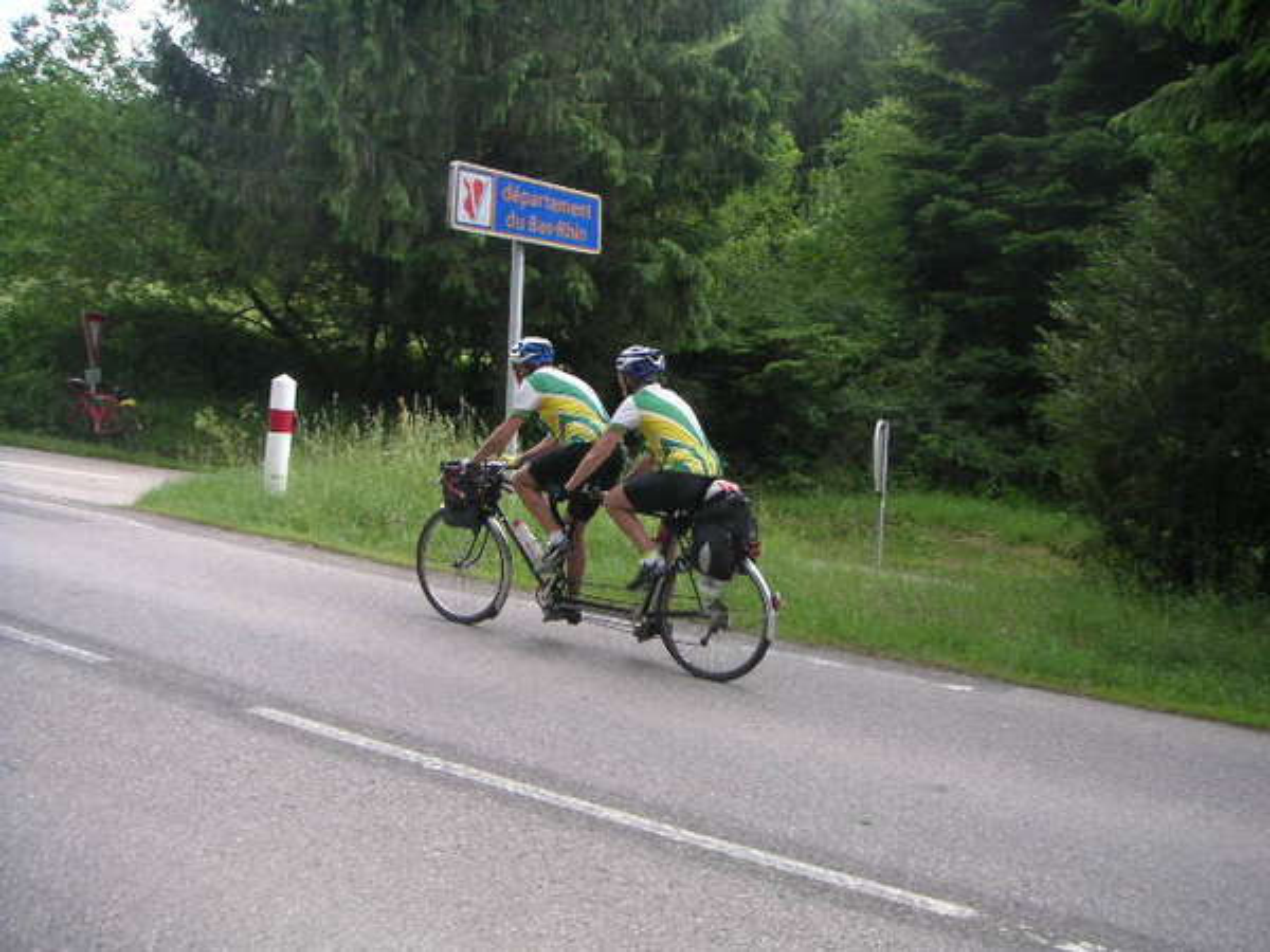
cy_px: 476
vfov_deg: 37.7
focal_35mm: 38
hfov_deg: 49.0
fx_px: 1394
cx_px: 635
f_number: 2.8
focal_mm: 6
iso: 50
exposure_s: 1/180
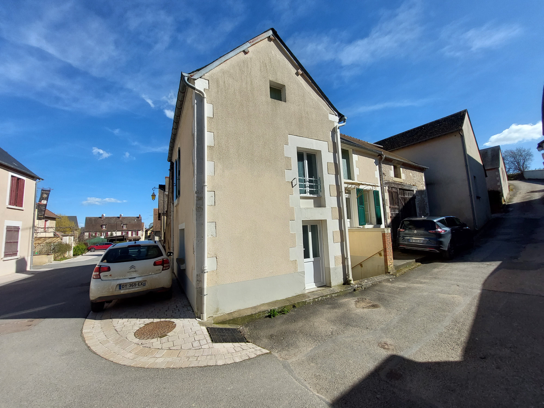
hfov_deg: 106.2
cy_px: 204
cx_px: 272
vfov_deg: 89.9
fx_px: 204
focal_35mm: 13
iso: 50
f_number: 2.2
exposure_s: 1/2644
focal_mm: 1.74
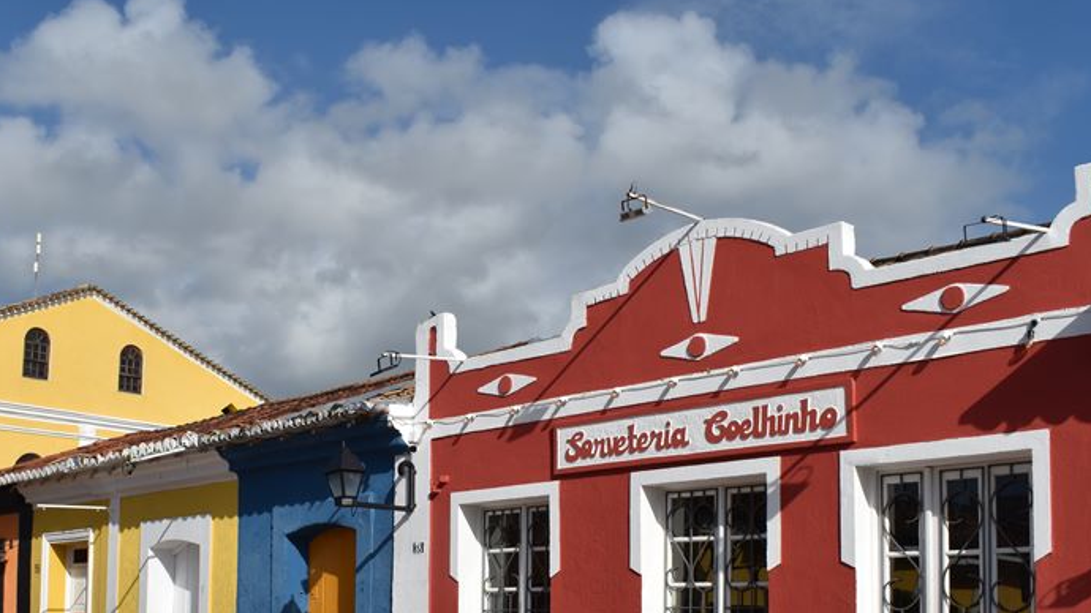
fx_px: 1215
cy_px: 525
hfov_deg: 48.2
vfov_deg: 27.5
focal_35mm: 42
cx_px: 465
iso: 100
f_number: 9
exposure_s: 1/400
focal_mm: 18
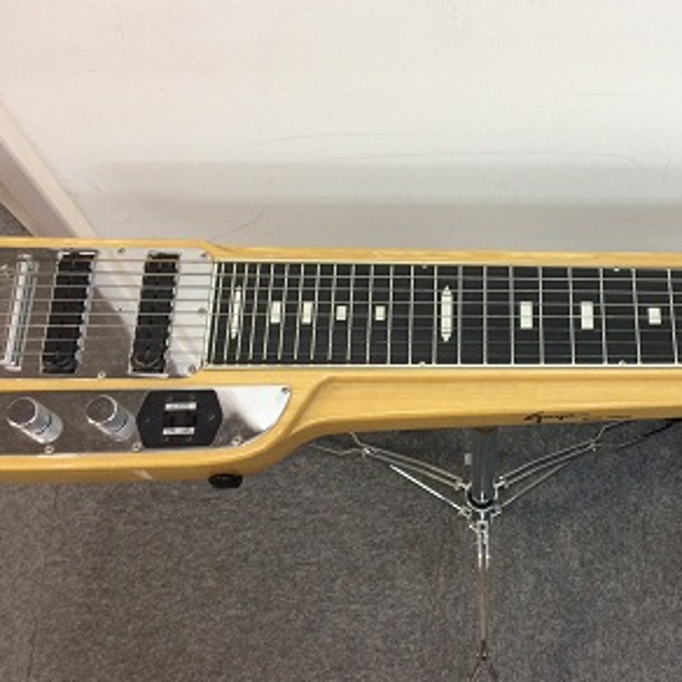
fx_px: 958
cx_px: 490
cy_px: 313
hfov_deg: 38.4
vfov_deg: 39.1
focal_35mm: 43
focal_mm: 4.15
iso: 100
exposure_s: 1/33
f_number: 2.2
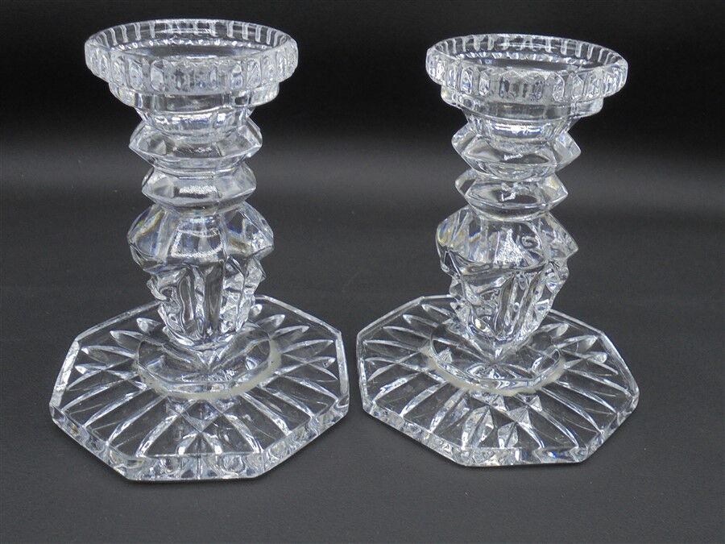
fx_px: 796
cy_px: 272
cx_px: 362
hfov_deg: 49.0
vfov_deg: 37.7
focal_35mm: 38
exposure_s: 1/30
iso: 100
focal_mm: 6.9
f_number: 4.2
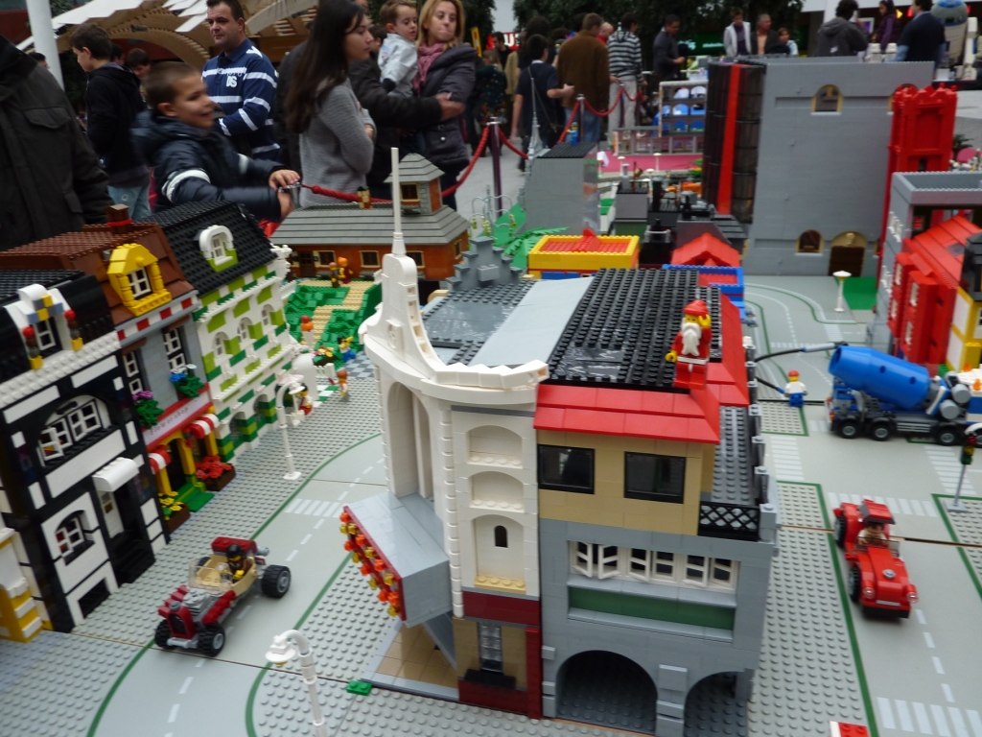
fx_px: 709
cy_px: 368
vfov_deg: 54.9
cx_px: 491
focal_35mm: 25
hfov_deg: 69.4
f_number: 3.3
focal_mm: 4.1
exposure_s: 1/30
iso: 80
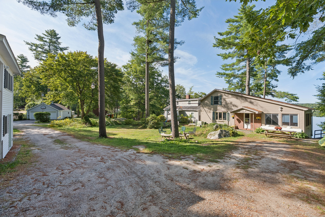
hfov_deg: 96.7
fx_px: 144
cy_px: 108
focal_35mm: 16
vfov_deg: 73.8
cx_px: 162
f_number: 7.1
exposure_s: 1/250
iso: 320
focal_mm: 16
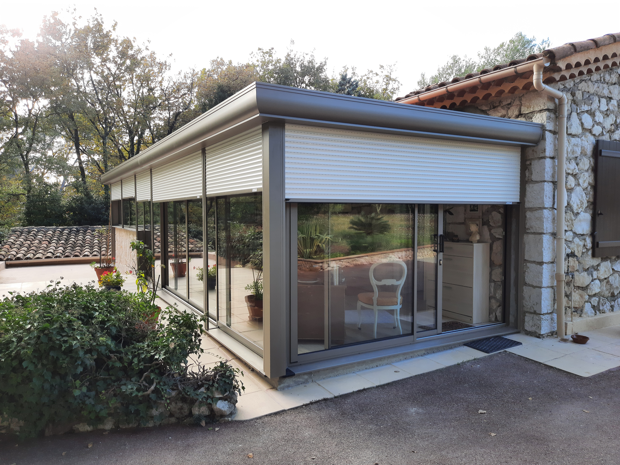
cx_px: 310
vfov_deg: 54.9
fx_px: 448
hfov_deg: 69.4
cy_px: 232
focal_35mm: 25
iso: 40
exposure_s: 1/146
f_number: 2
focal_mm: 4.6
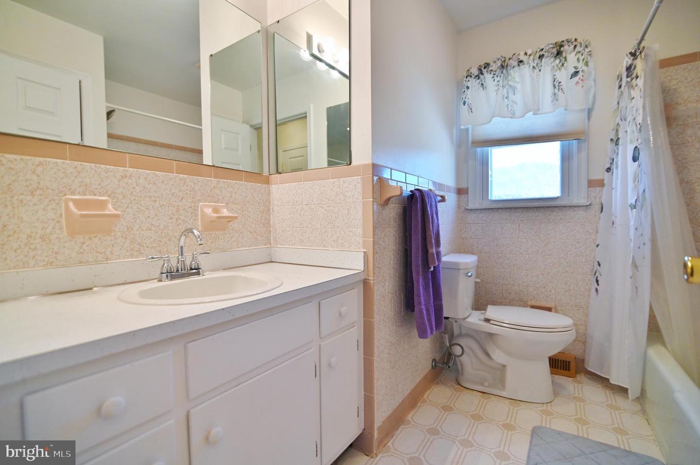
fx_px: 311
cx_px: 350
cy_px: 232
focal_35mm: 16
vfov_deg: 73.7
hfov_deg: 96.8
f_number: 3.2
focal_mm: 16
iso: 400
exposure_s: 1/250
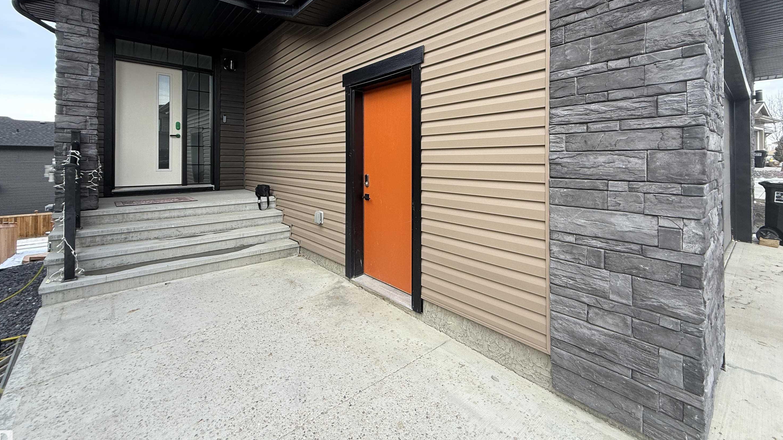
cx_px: 397
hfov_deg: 99.4
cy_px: 159
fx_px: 332
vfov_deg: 65.8
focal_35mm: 16
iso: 50
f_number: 2.2
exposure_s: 1/143
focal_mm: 2.22
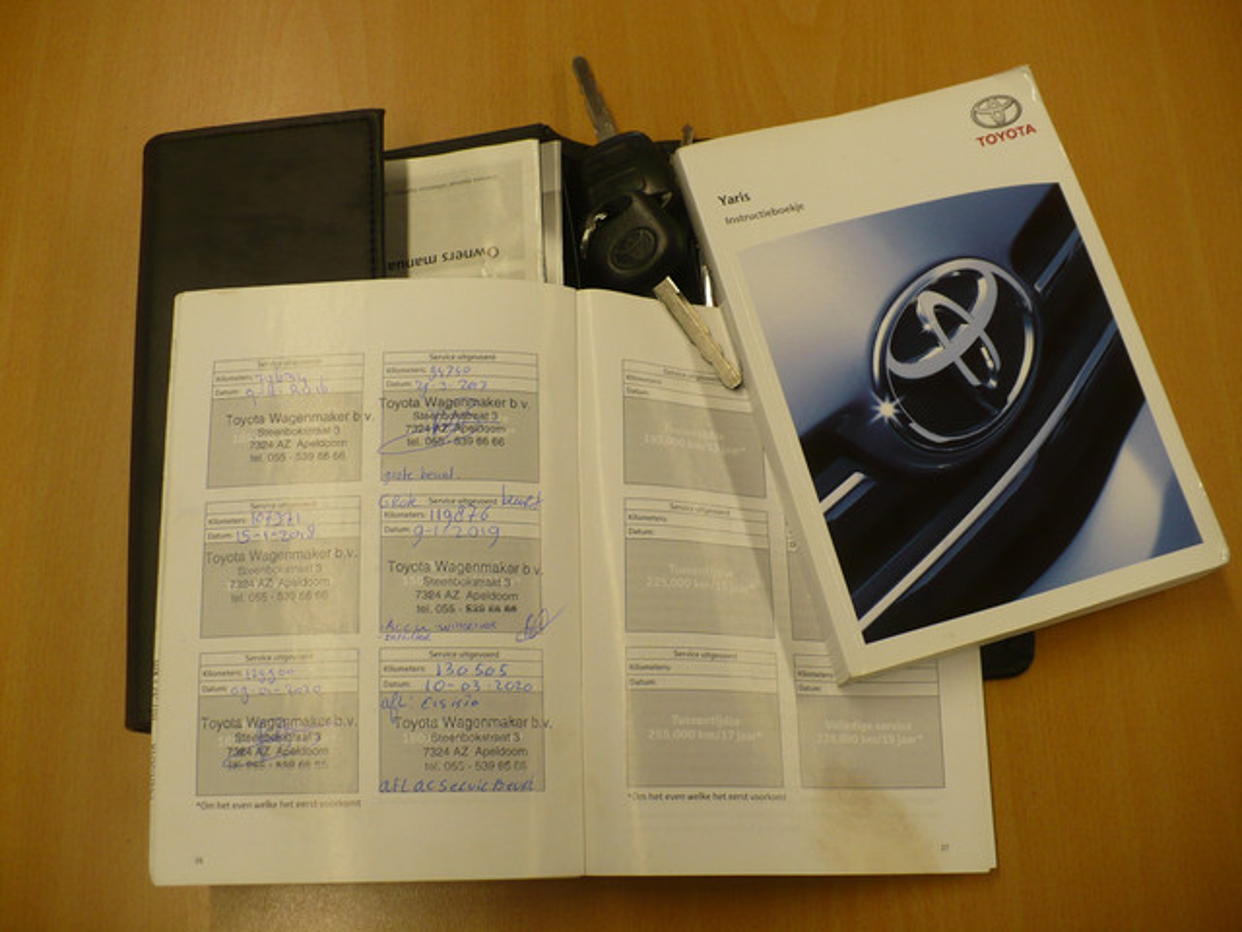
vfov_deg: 38.7
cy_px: 466
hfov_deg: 50.1
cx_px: 621
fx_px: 1328
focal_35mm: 37
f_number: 2.8
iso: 100
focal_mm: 6.1
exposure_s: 1/30
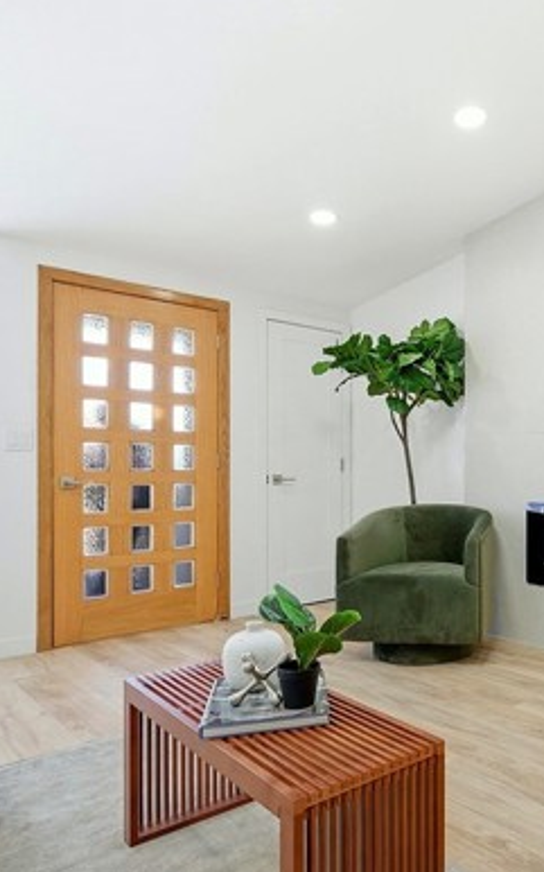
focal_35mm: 27
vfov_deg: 68.4
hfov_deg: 41.1
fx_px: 641
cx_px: 524
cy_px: 461
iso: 1000
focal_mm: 16
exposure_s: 1/1000
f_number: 5.6
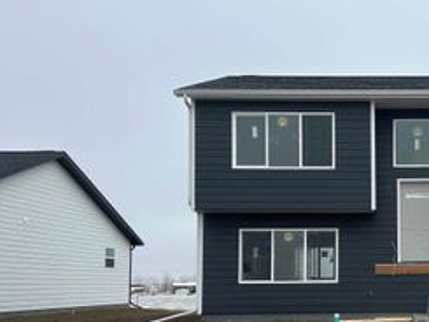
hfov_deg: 35.9
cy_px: 249
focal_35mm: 49
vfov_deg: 29.1
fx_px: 608
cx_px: 408
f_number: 1.78
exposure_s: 1/1587
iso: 80
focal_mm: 6.86
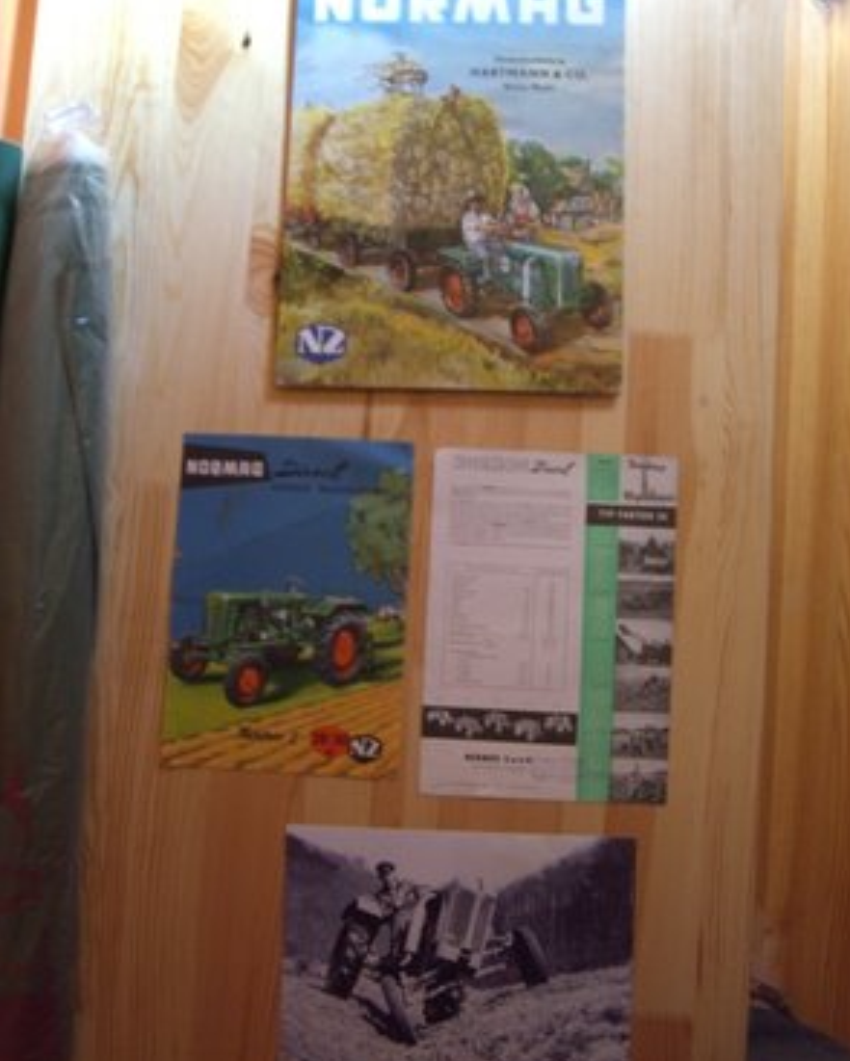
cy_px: 570
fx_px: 1571
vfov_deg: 37.3
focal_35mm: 50
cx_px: 431
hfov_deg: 30.3
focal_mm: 7.6
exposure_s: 1/125
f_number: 3
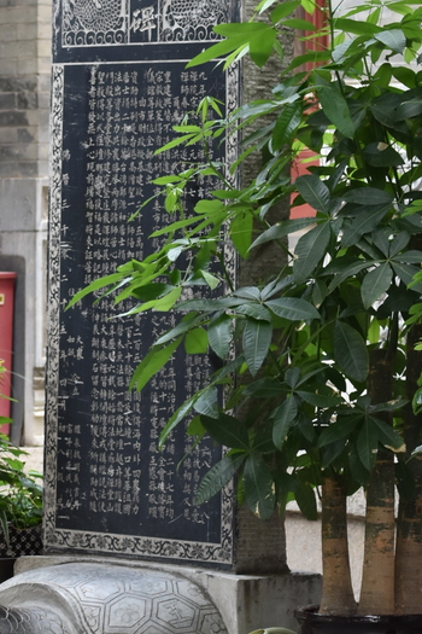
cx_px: 319
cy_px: 89
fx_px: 4220
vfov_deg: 8.6
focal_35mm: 240
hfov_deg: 5.7
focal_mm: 70
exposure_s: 1/250
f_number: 4.5
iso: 560
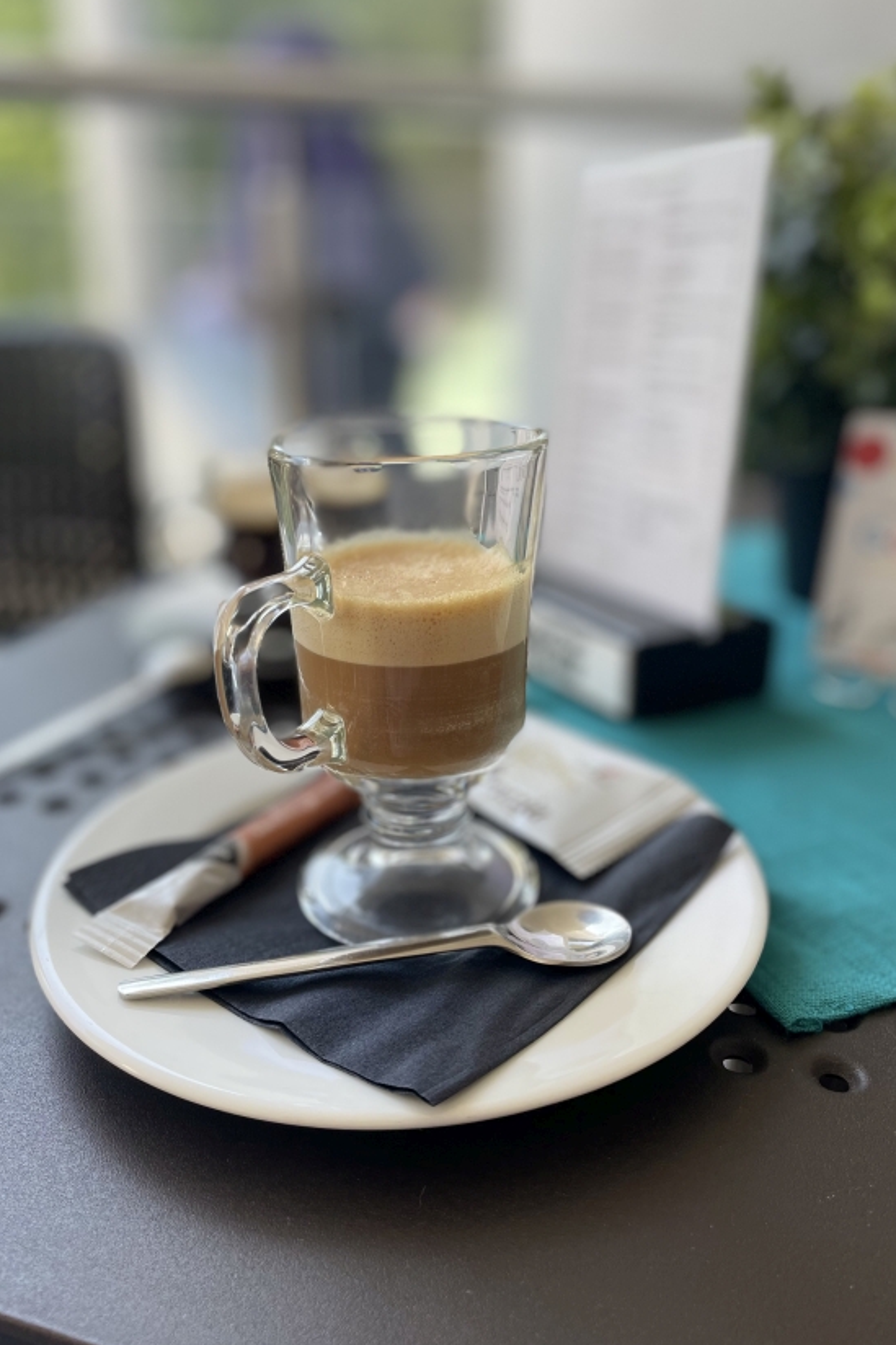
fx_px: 1046
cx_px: 408
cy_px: 675
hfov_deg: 46.3
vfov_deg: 65.5
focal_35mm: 28
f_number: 1.6
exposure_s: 1/371
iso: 50
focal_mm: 4.2
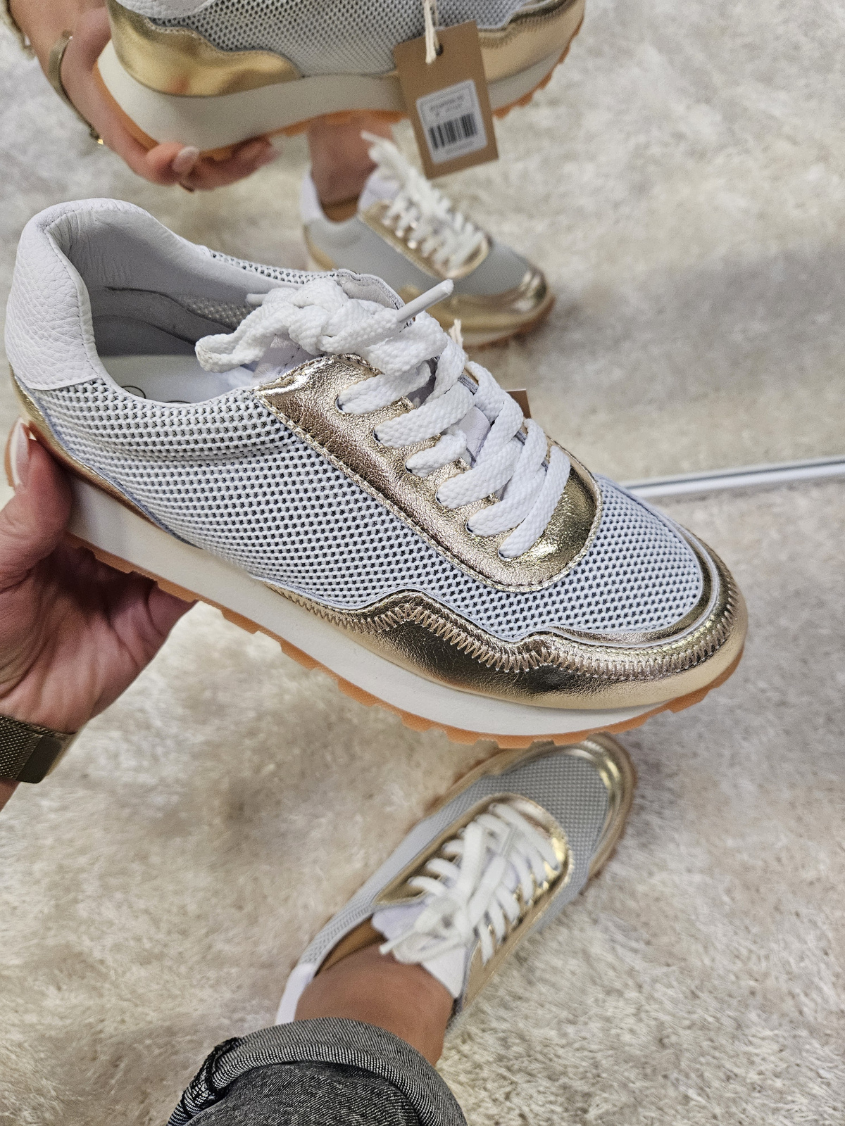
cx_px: 422
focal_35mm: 23
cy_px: 563
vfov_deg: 73.9
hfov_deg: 58.9
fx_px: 749
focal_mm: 5.4
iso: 500
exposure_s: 1/100
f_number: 1.8
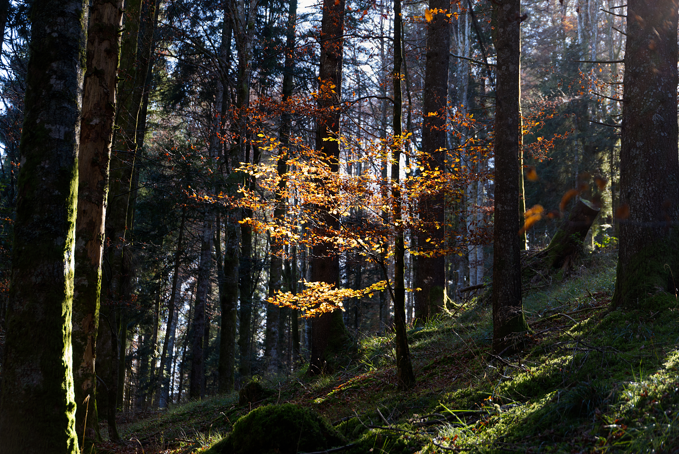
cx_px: 340
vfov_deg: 22.0
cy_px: 227
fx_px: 1170
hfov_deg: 32.4
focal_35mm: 62
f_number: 4
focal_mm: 62
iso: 400
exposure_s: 1/125
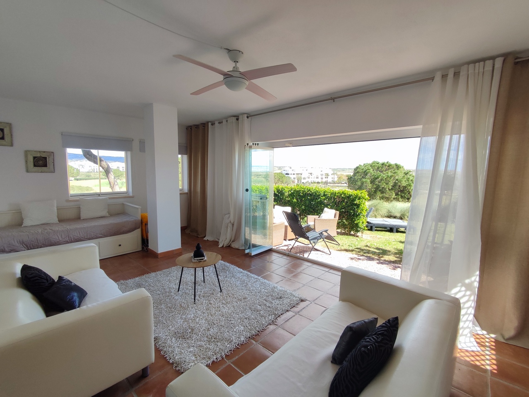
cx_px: 264
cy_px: 198
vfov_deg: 78.2
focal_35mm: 16
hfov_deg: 94.5
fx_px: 245
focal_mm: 1.65
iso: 50
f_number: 2.2
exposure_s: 1/381
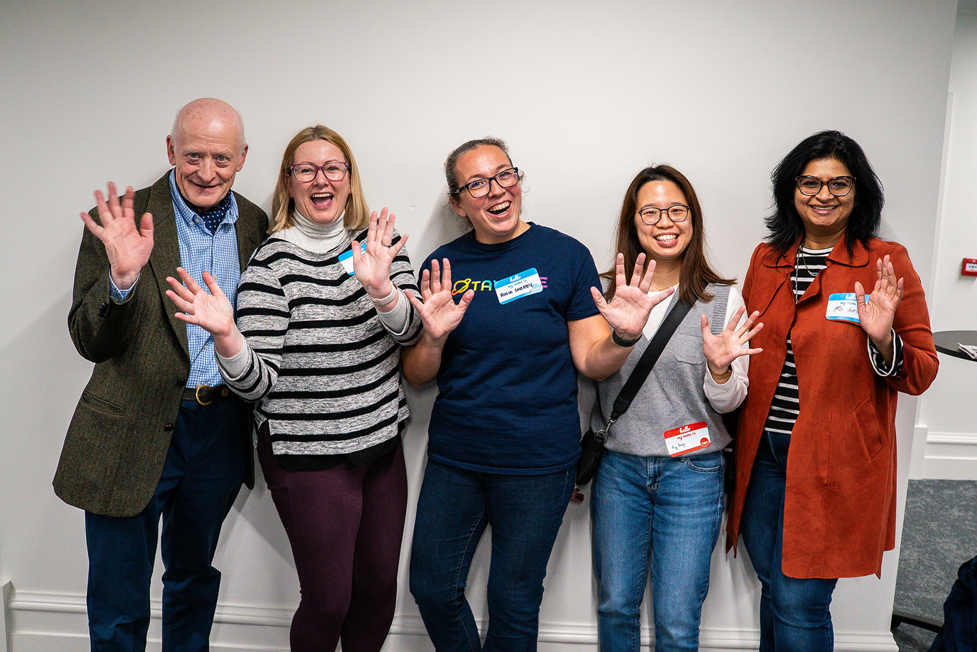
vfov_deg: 37.9
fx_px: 950
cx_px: 488
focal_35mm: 35
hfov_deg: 54.4
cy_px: 326
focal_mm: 35
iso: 3200
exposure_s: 1/160
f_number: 4.5
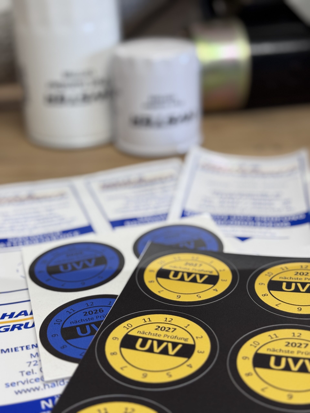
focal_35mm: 48
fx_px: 573
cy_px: 206
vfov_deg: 39.7
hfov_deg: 30.3
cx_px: 155
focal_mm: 6.76
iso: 100
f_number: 1.78
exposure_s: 1/100
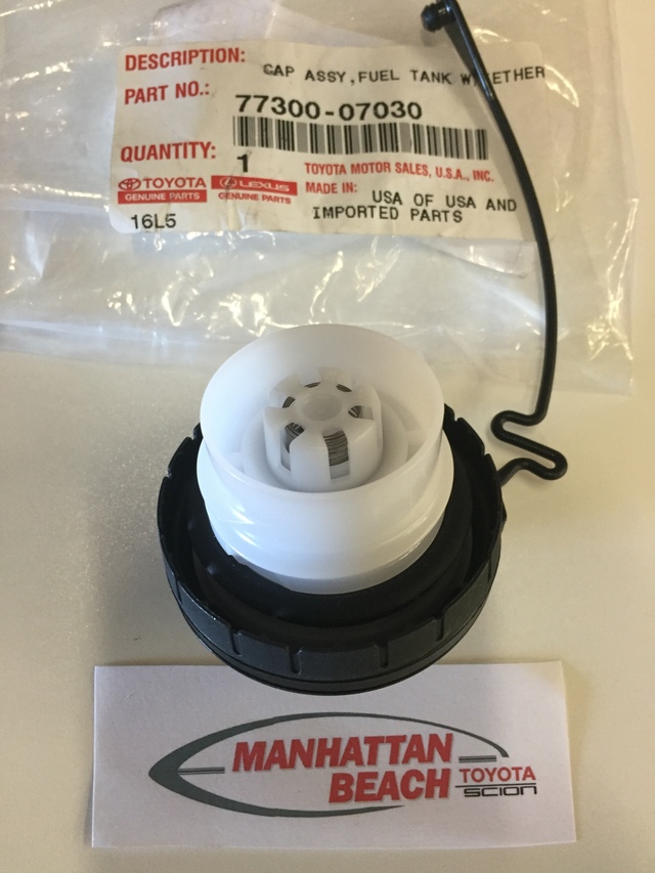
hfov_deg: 48.2
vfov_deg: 61.7
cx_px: 328
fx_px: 731
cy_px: 436
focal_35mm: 29
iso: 125
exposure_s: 1/30
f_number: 2.2
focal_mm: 4.15
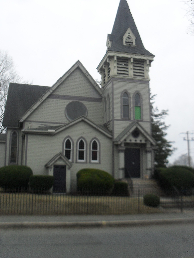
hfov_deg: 40.7
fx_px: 262
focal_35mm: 35
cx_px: 97
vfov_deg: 52.6
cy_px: 129
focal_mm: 6.3
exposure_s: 1/350
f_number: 3.2
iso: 100
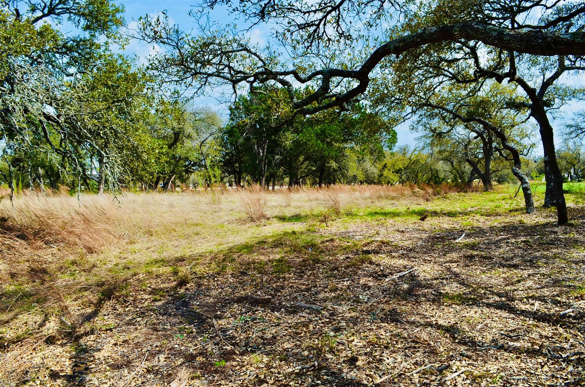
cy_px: 194
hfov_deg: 67.5
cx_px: 292
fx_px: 438
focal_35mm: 27
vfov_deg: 47.7
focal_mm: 18
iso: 125
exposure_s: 1/125
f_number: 11
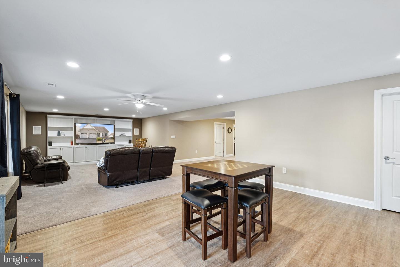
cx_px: 200
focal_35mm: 16
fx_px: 178
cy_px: 134
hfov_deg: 96.7
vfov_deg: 73.7
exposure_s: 1.3
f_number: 8
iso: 200
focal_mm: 16
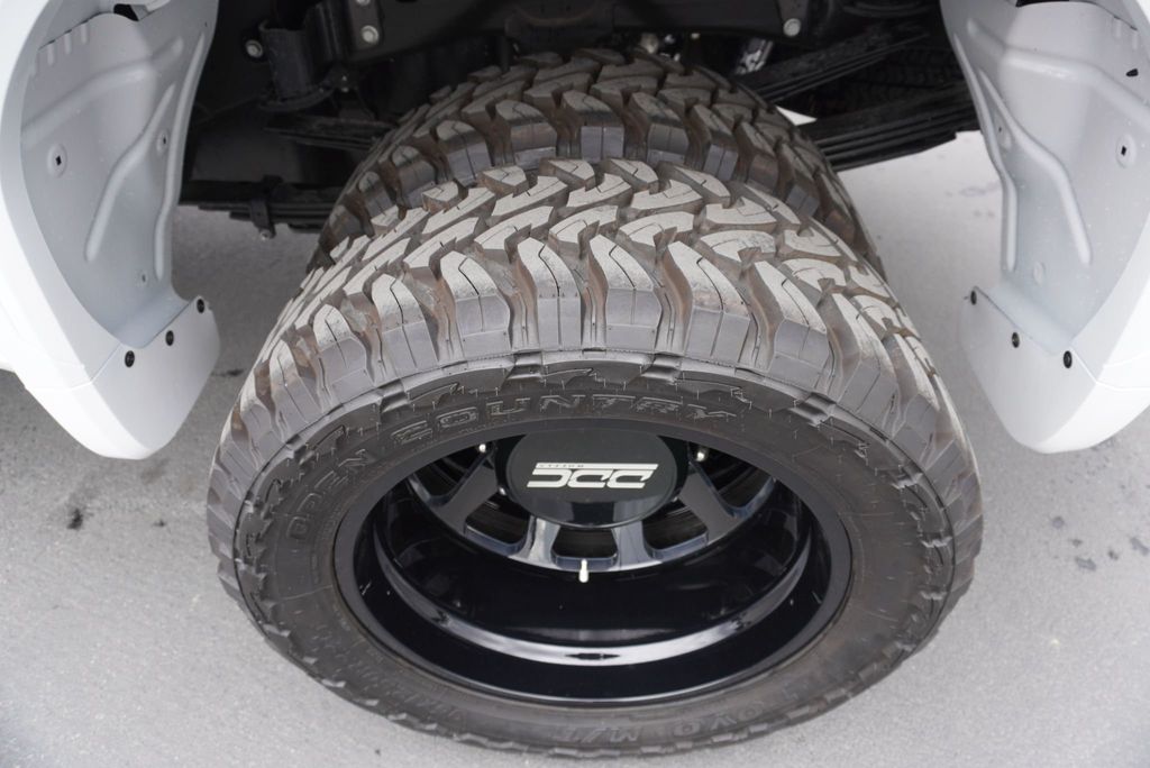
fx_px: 767
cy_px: 384
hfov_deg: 73.7
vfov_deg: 53.2
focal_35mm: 24
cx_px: 575
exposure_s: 1/60
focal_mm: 16
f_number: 4
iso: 160
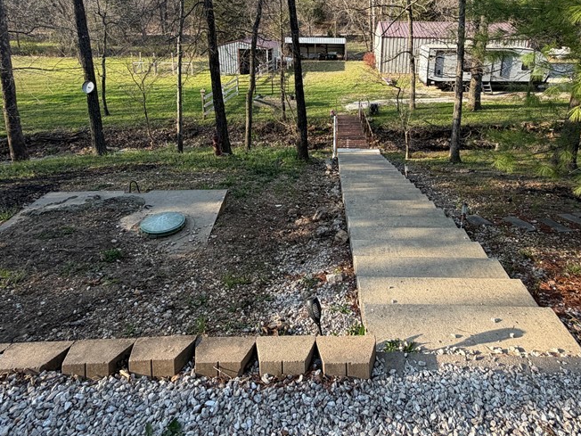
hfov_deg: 76.0
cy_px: 119
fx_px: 369
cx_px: 327
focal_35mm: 22
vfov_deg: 58.5
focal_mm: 2.22
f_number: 2.2
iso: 50
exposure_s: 1/411
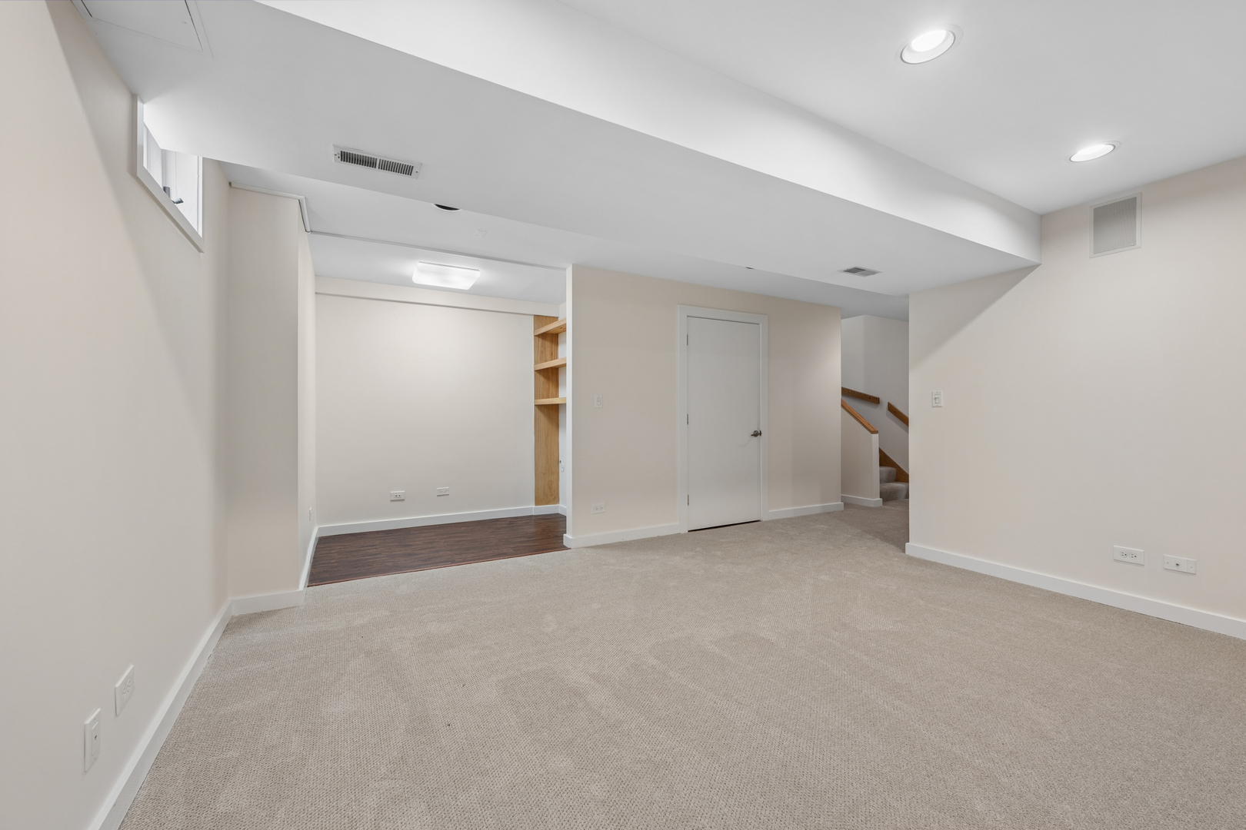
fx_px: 485
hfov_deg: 104.3
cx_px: 623
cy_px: 415
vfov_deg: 81.2
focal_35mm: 14
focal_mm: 14
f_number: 8
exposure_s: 1/8
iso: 200
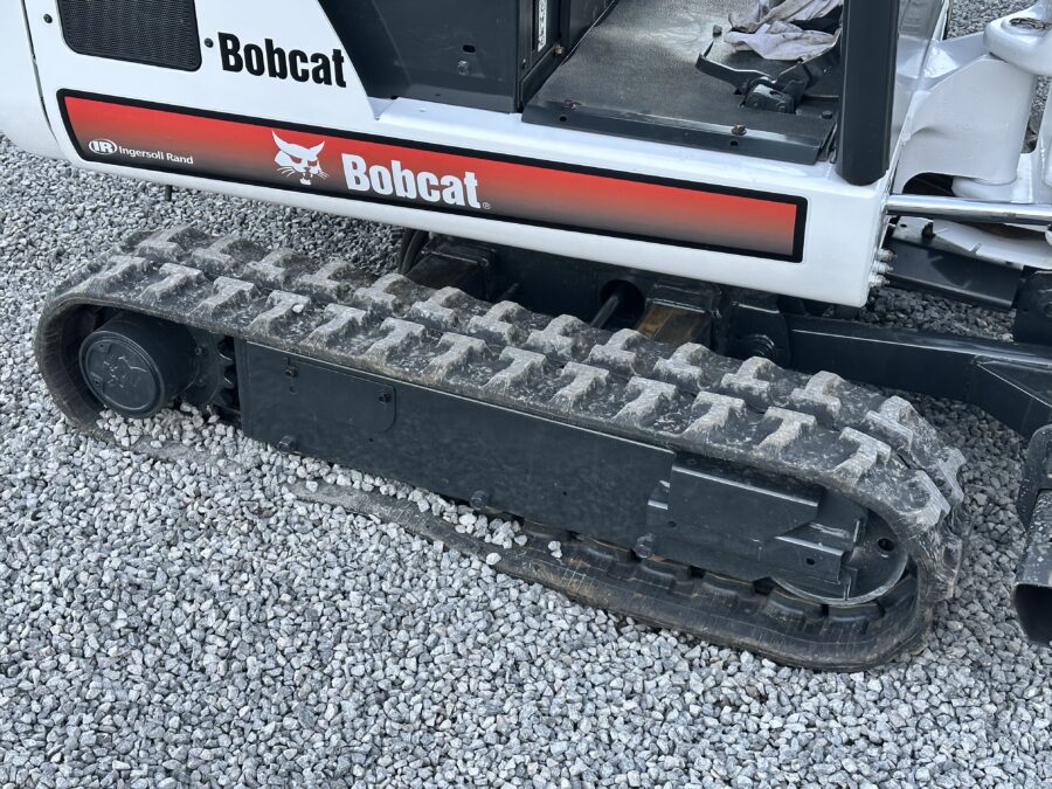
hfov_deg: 39.7
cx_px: 526
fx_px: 1459
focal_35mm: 48
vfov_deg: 30.3
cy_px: 394
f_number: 1.78
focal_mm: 6.86
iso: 80
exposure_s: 1/92
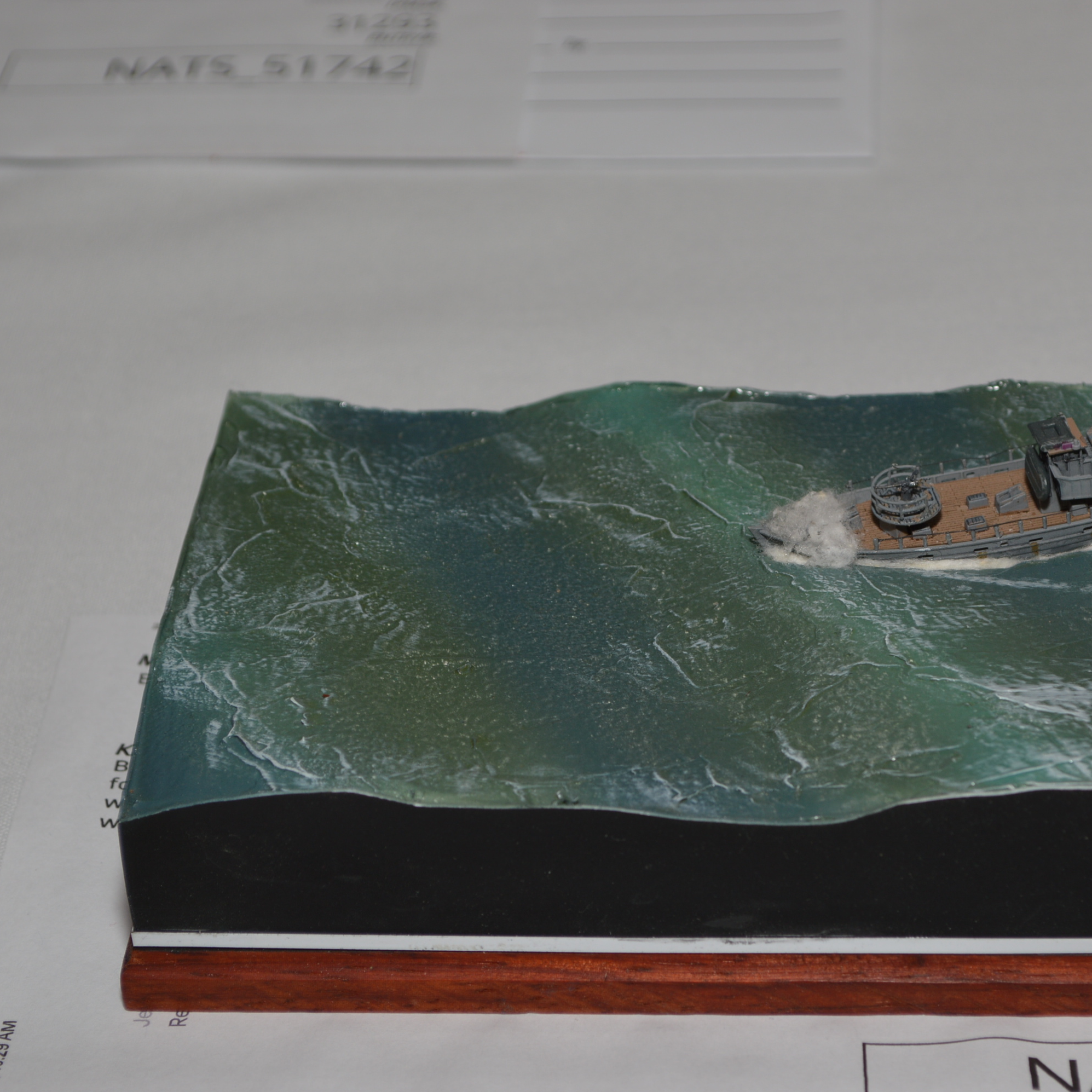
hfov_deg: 16.4
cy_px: 547
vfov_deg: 16.5
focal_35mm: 106
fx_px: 3770
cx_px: 781
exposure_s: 1/60
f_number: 8
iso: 100
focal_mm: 55
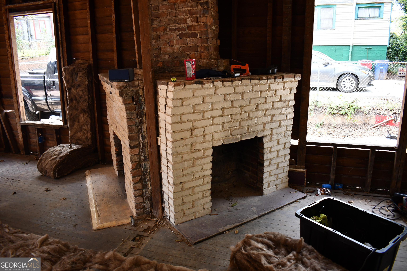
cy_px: 136
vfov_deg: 47.9
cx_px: 204
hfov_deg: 67.4
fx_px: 305
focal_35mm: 27
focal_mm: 18
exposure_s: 1/160
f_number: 3.5
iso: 800
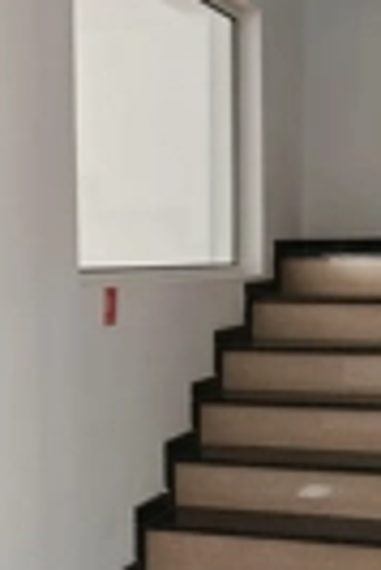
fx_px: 1187
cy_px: 351
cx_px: 210
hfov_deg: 18.2
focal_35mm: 75
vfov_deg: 26.9
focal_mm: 6.83
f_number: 2
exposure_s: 1/120
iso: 100
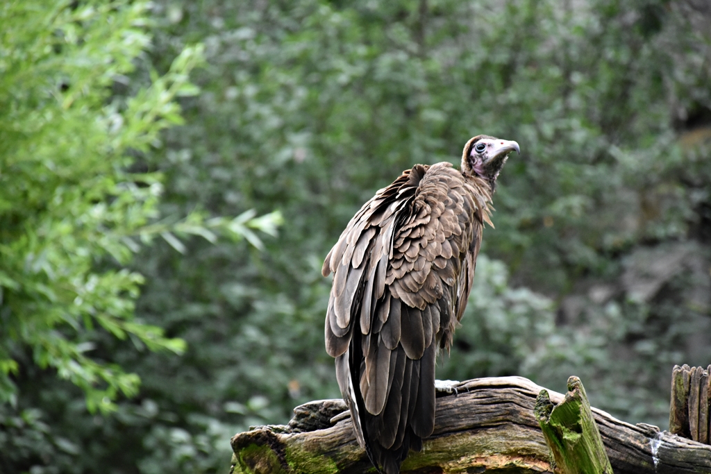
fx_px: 4148
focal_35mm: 210
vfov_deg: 6.5
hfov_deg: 9.8
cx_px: 356
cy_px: 237
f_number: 5.6
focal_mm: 140
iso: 2000
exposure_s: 1/500
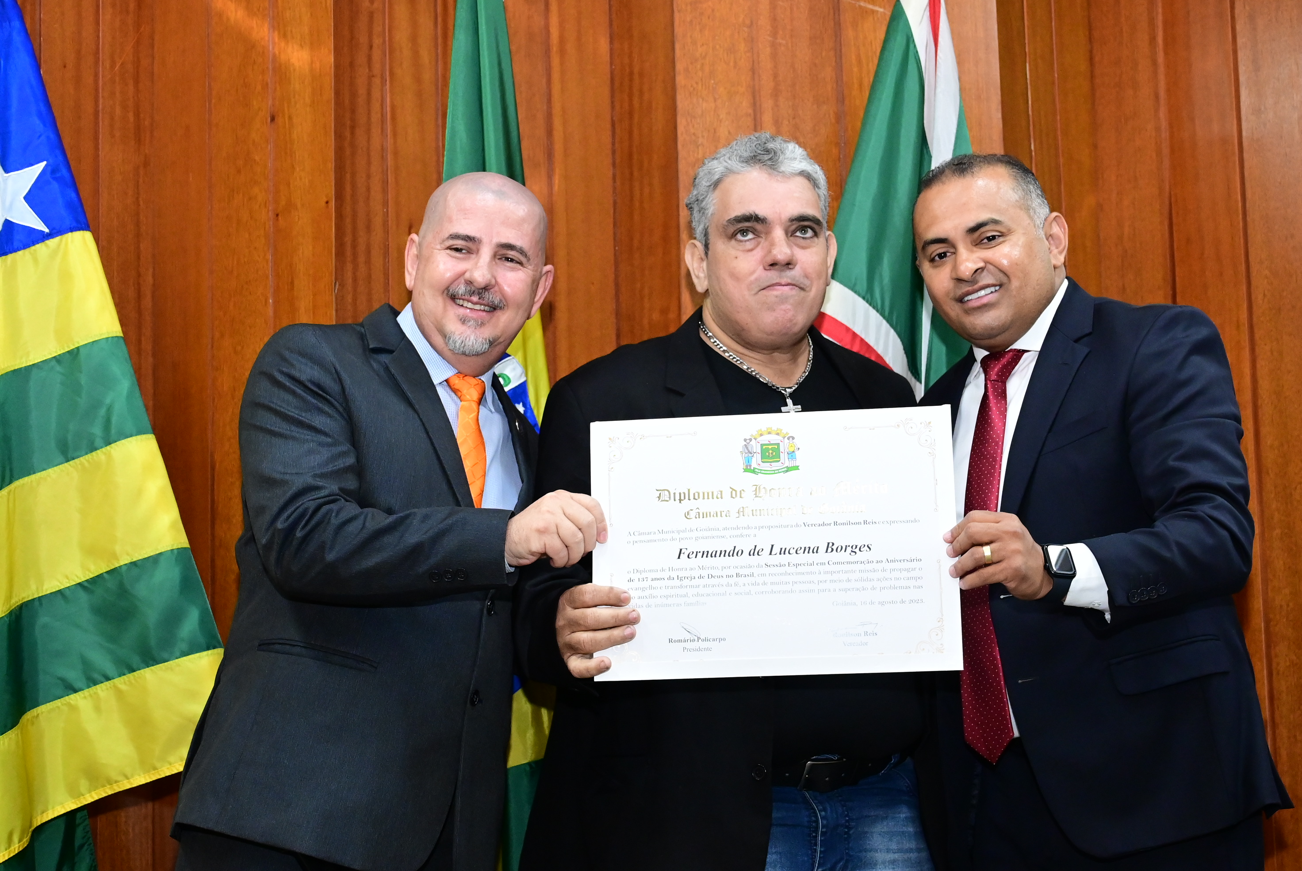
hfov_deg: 30.5
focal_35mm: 66
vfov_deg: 20.6
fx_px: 2389
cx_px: 651
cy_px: 436
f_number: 4.5
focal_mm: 44
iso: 4000
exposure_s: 1/125
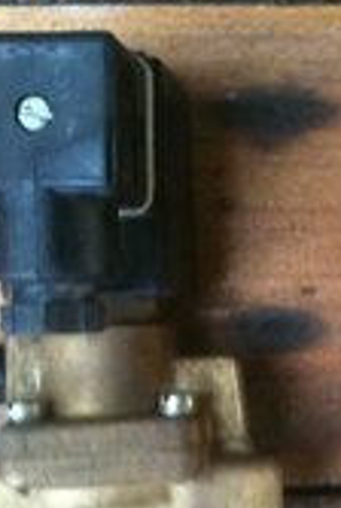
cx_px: 396
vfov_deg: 23.2
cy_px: 341
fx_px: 1231
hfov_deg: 15.3
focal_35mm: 87
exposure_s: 1/15
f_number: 2.8
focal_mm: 3.85
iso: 400
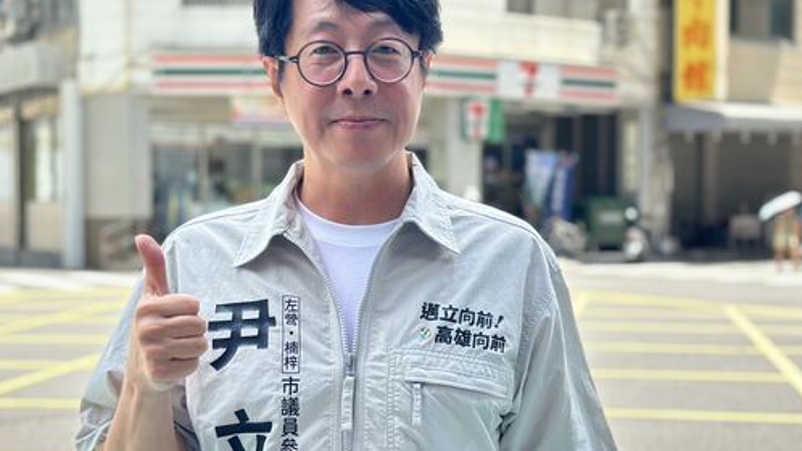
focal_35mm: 63
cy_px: 226
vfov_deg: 19.1
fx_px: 1340
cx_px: 395
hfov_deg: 33.3
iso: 80
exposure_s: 1/990
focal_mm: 6.86
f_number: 1.78
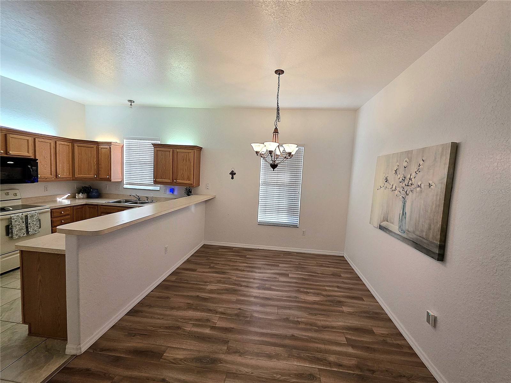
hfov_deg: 106.2
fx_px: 192
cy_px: 192
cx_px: 256
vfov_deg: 89.9
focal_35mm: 13
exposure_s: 1/120
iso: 125
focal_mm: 2.2
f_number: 1.9
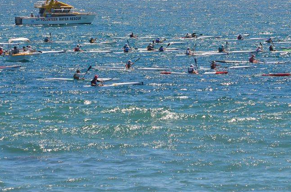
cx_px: 173
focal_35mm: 334
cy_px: 67
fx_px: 2693
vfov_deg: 4.1
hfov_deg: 6.2
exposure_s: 1/2000
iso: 400
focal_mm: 140
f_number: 7.1
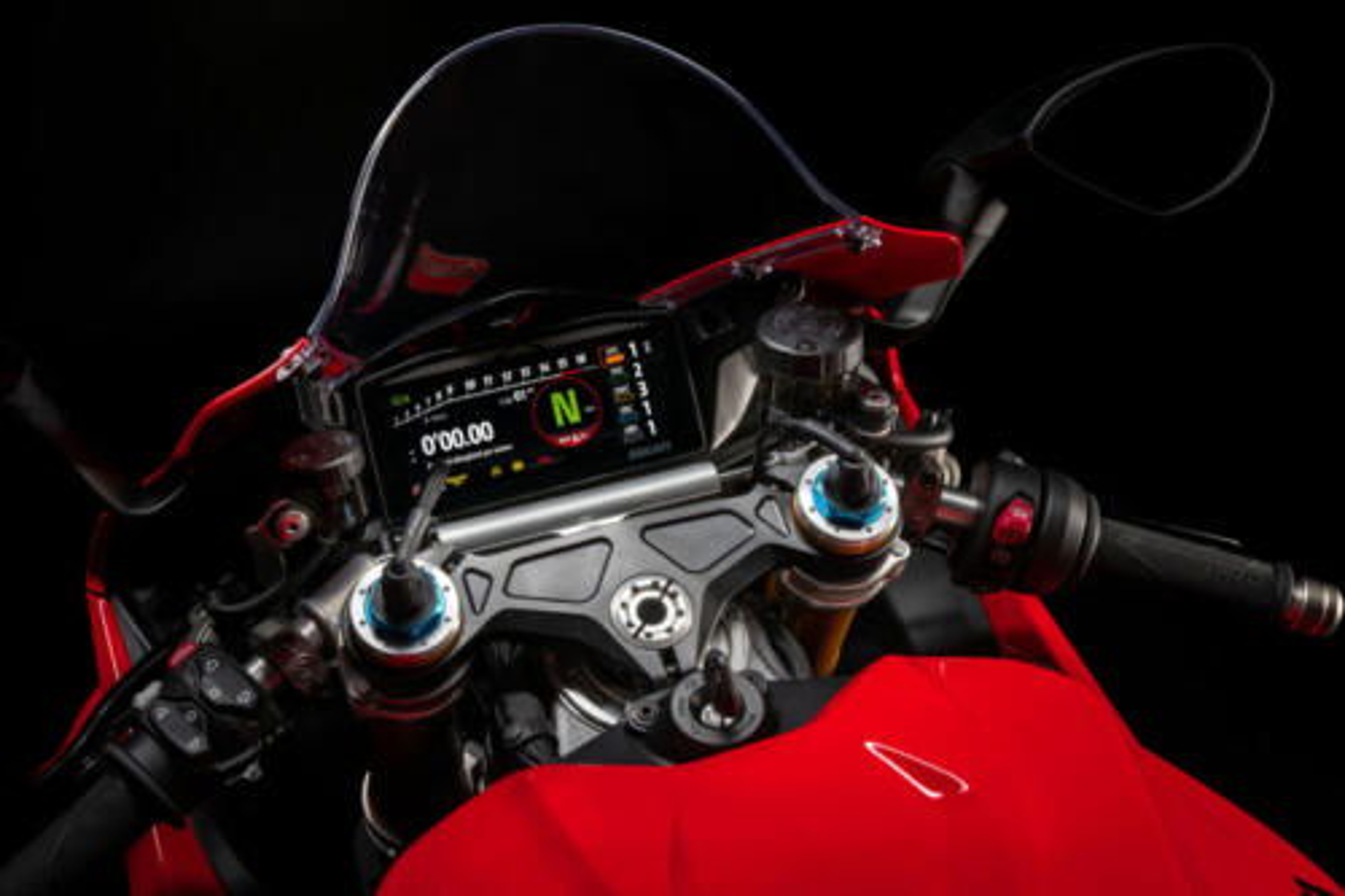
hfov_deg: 44.5
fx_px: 1643
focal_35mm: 44
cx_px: 672
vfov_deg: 30.5
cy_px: 448
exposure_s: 1/20
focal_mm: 44
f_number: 11
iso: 200
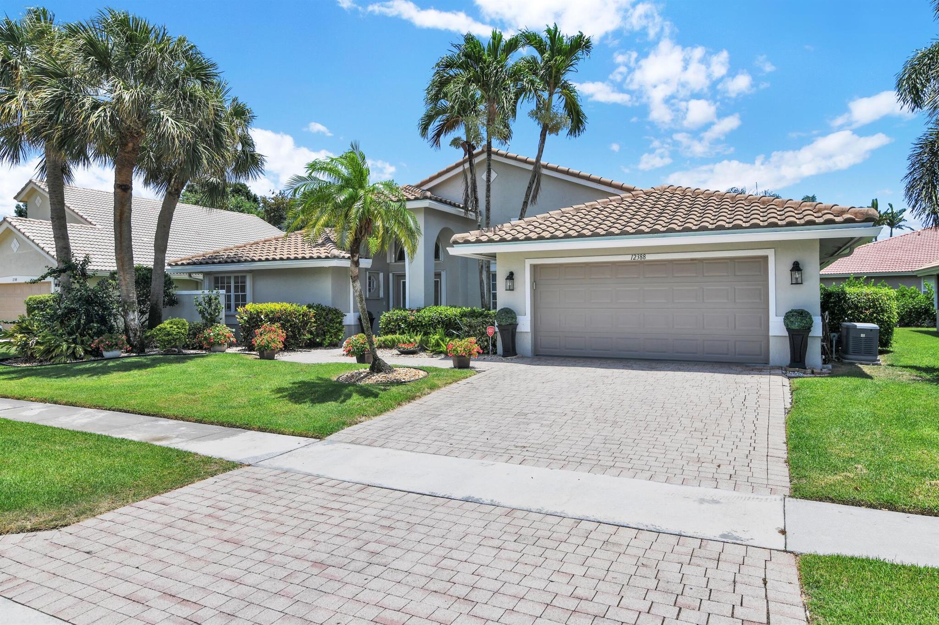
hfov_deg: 76.1
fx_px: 600
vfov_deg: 55.1
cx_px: 470
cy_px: 312
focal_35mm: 23
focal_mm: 23
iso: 125
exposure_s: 1/1000
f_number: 8
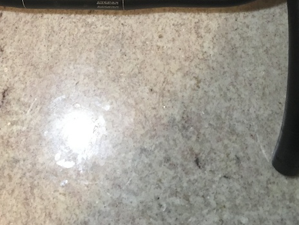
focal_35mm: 50
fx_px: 432
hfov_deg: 37.3
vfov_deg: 28.4
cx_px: 77
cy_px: 38
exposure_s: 1/20
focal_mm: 4.15
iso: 200
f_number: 2.2
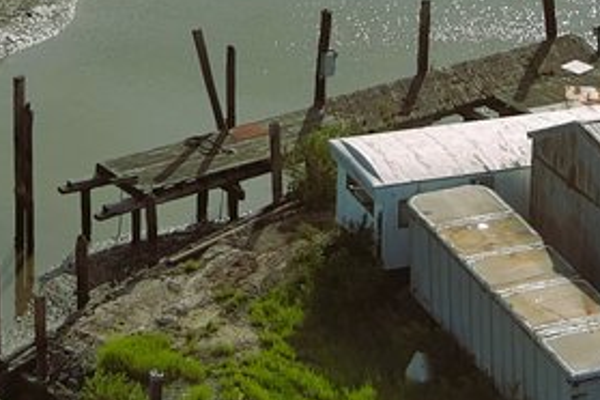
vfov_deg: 7.4
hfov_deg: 11.6
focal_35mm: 177
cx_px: 139
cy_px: -459
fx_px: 2950
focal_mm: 10.57
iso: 100
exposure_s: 1/2500
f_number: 2.8
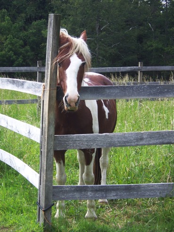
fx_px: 670
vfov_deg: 19.6
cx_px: 87
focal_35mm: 100
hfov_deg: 14.8
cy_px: 116
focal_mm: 16.6
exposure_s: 1/125
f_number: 4.9
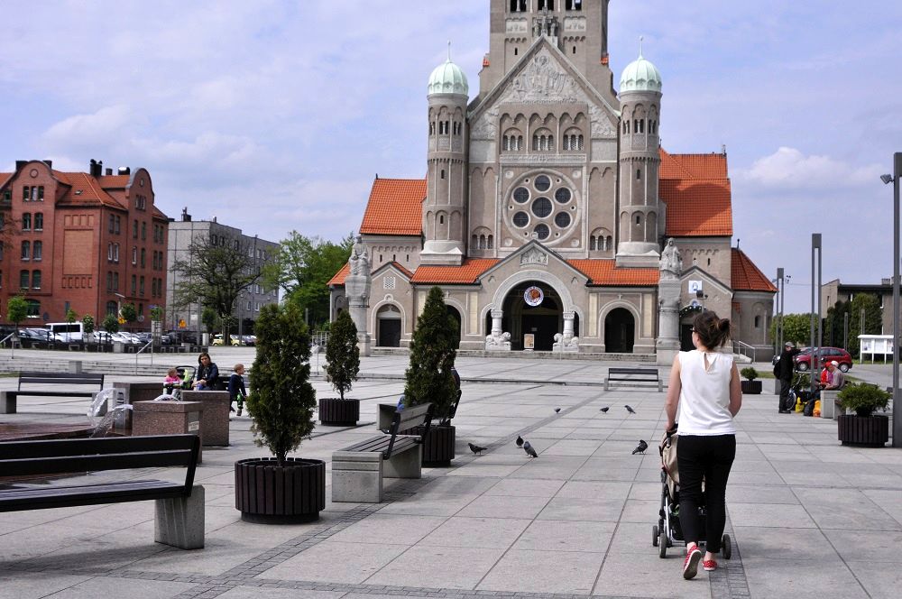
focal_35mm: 45
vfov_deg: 29.8
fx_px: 1126
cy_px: 300
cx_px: 451
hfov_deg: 43.7
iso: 640
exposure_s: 1/2500
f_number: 7.1
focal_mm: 30
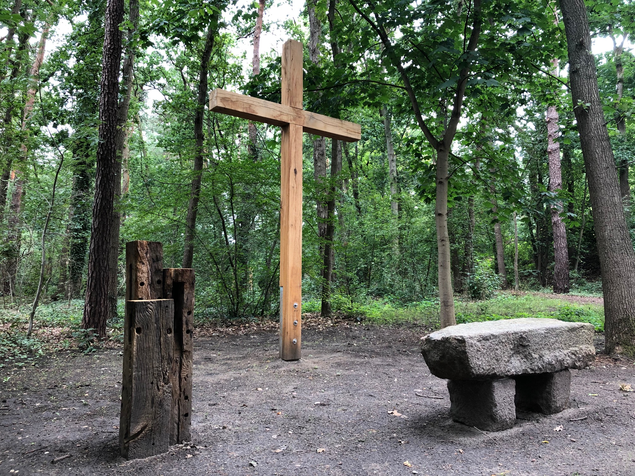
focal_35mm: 28
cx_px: 318
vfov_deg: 49.7
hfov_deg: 63.4
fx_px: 514
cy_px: 238
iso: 32
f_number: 1.8
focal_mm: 4
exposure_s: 1/40
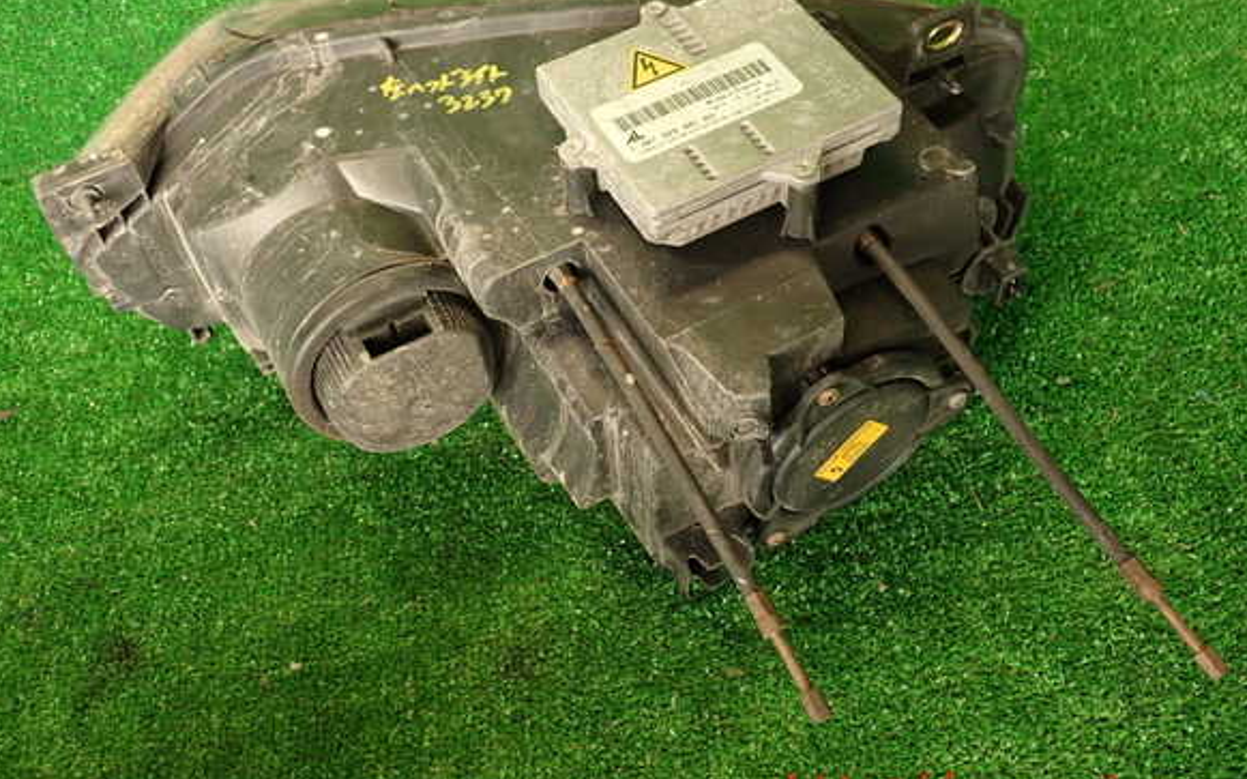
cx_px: 629
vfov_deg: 36.2
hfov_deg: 55.3
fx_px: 1189
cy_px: 339
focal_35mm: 35
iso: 200
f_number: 2.4
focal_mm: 5.79
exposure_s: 1/30
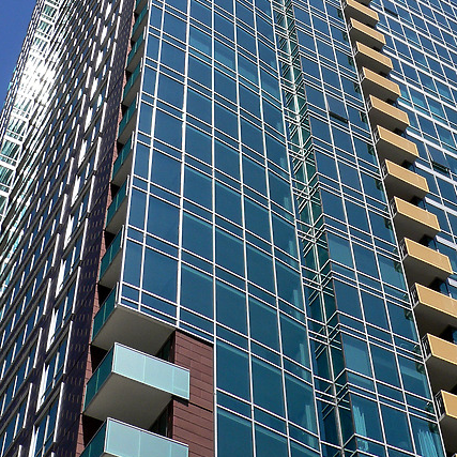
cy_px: 112
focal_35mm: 67
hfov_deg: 25.6
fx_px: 1001
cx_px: 288
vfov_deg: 25.4
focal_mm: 6
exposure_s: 1/500
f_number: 5.2
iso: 80
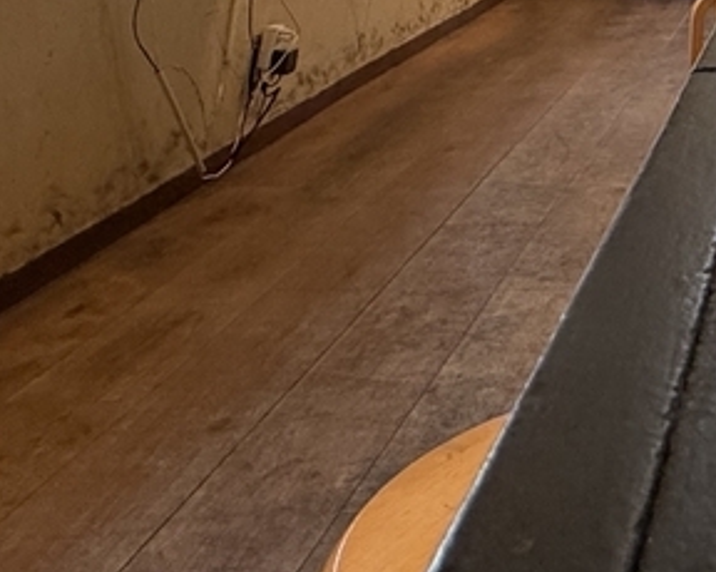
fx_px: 1207
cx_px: 947
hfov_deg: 27.3
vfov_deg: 19.2
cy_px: -490
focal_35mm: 57
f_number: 2.2
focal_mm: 2.22
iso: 200
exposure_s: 1/121
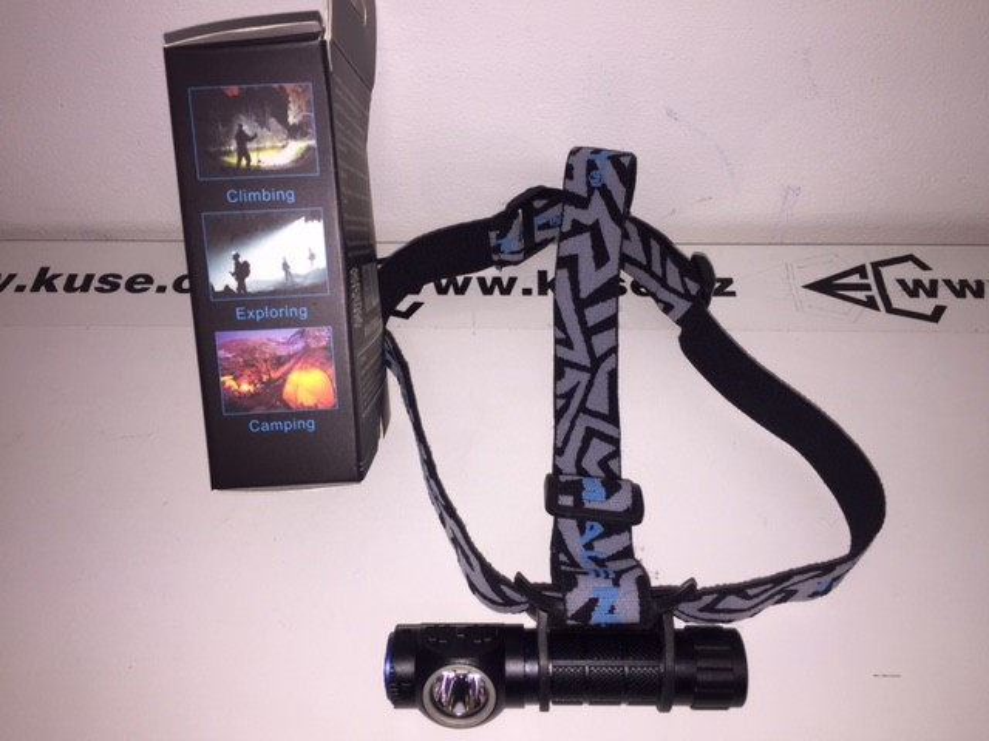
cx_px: 494
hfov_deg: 61.7
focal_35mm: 29
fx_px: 829
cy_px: 370
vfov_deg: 48.2
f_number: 2.2
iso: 32
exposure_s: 1/76
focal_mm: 4.15
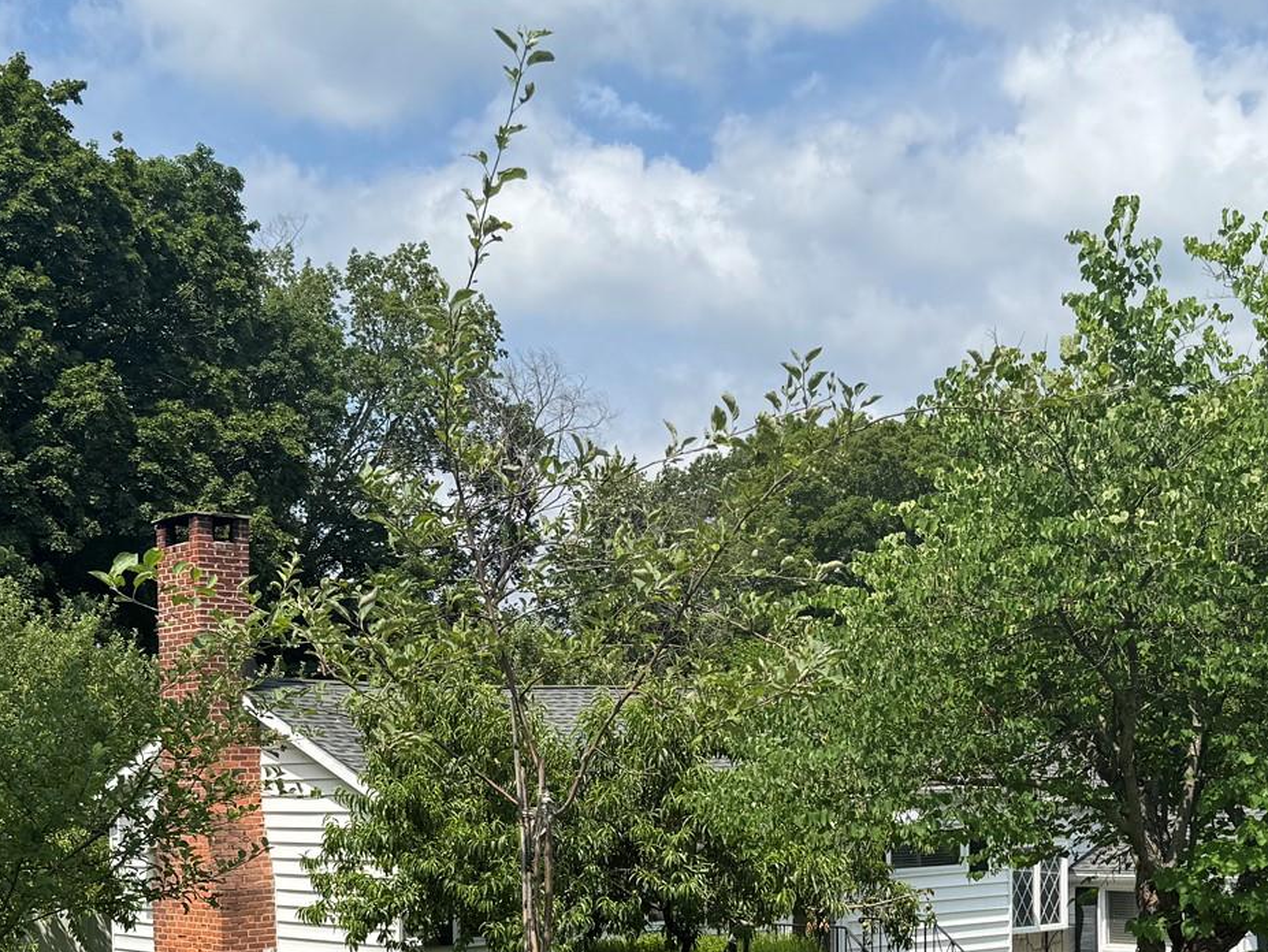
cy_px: 867
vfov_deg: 26.6
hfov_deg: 36.1
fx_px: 1942
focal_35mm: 53
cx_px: 566
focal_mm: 6.76
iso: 80
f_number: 1.78
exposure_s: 1/4049
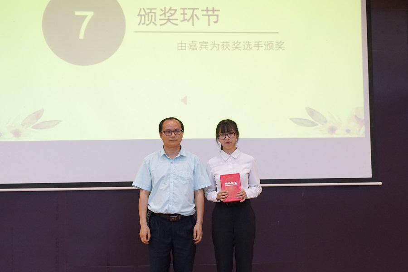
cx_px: 204
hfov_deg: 23.4
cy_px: 136
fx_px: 986
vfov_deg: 15.7
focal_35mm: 87
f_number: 4
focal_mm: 58
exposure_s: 1/160
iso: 3200
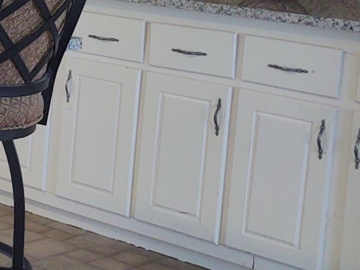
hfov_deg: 15.4
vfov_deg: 13.4
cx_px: -306
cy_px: -47
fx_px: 1124
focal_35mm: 108
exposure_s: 1/40
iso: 228
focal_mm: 4.75
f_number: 1.7
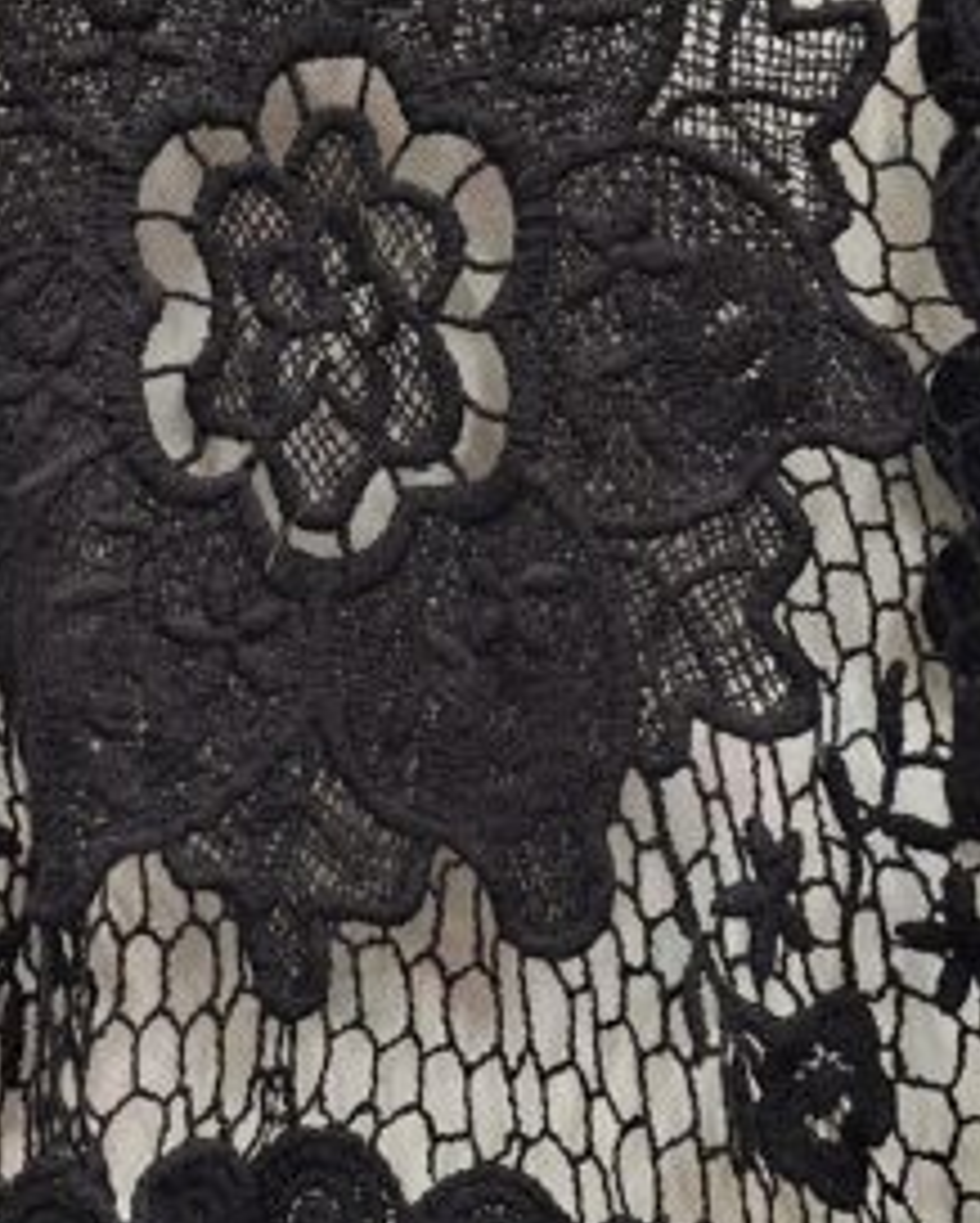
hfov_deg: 23.1
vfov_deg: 28.7
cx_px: 396
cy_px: 598
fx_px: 2390
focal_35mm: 66
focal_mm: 5.54
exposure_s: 1/33
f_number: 1.8
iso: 400
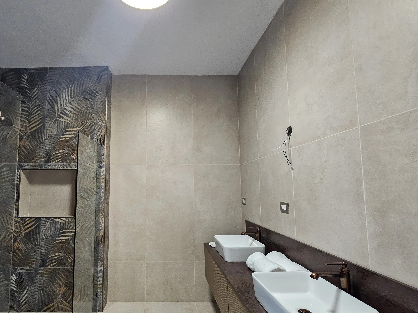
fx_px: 205
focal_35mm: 17
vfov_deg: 74.6
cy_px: 169
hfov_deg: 89.8
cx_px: 166
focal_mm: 2.2
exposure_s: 1/30
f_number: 2.2
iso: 400
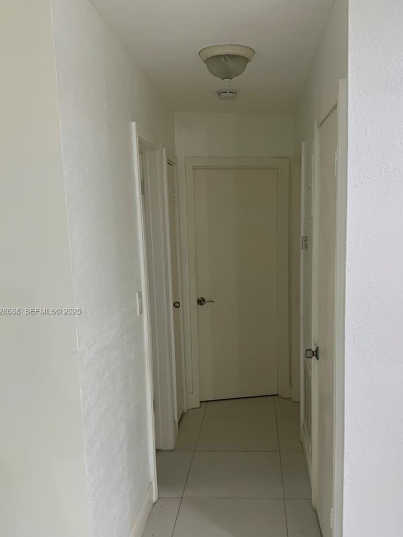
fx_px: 497
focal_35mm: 32
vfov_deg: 56.5
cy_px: 312
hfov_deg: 44.1
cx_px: 227
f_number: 1.8
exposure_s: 1/60
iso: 125
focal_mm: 4.25
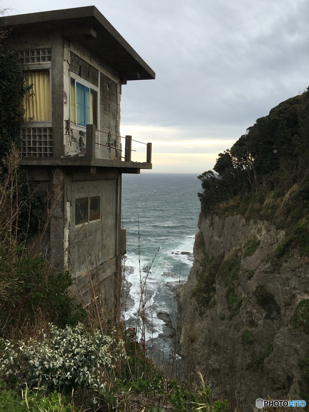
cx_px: 154
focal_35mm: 29
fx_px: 345
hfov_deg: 48.2
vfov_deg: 61.7
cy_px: 206
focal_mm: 4.15
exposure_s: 1/615
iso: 25
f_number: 2.2
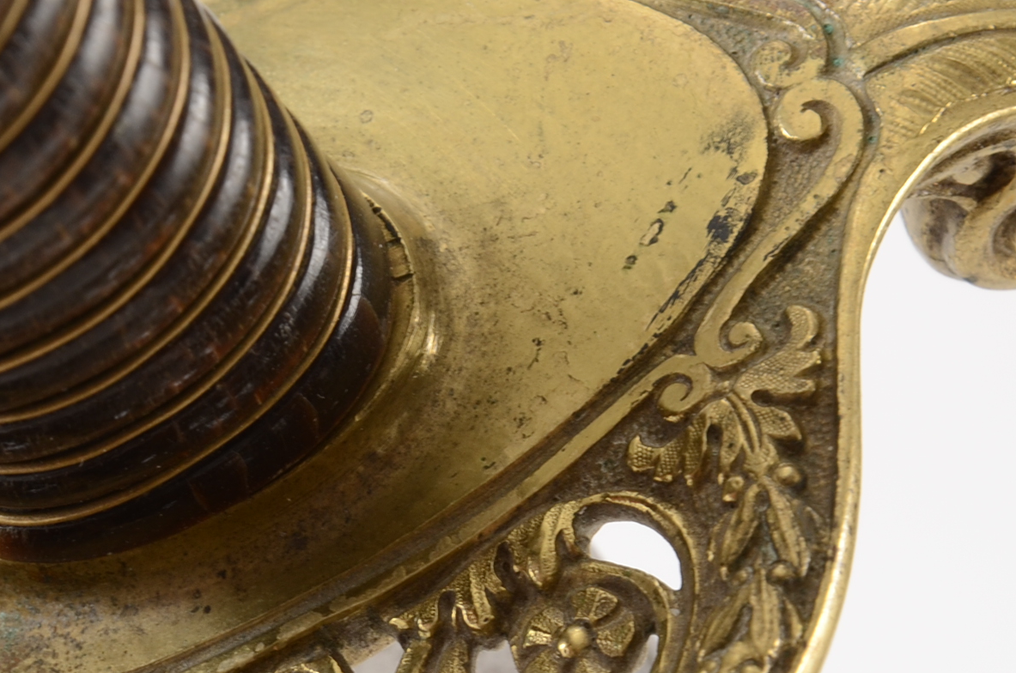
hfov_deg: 6.3
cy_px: 656
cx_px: 136
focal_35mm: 328
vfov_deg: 4.2
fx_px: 9241
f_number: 11
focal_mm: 105
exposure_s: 1/125
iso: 200
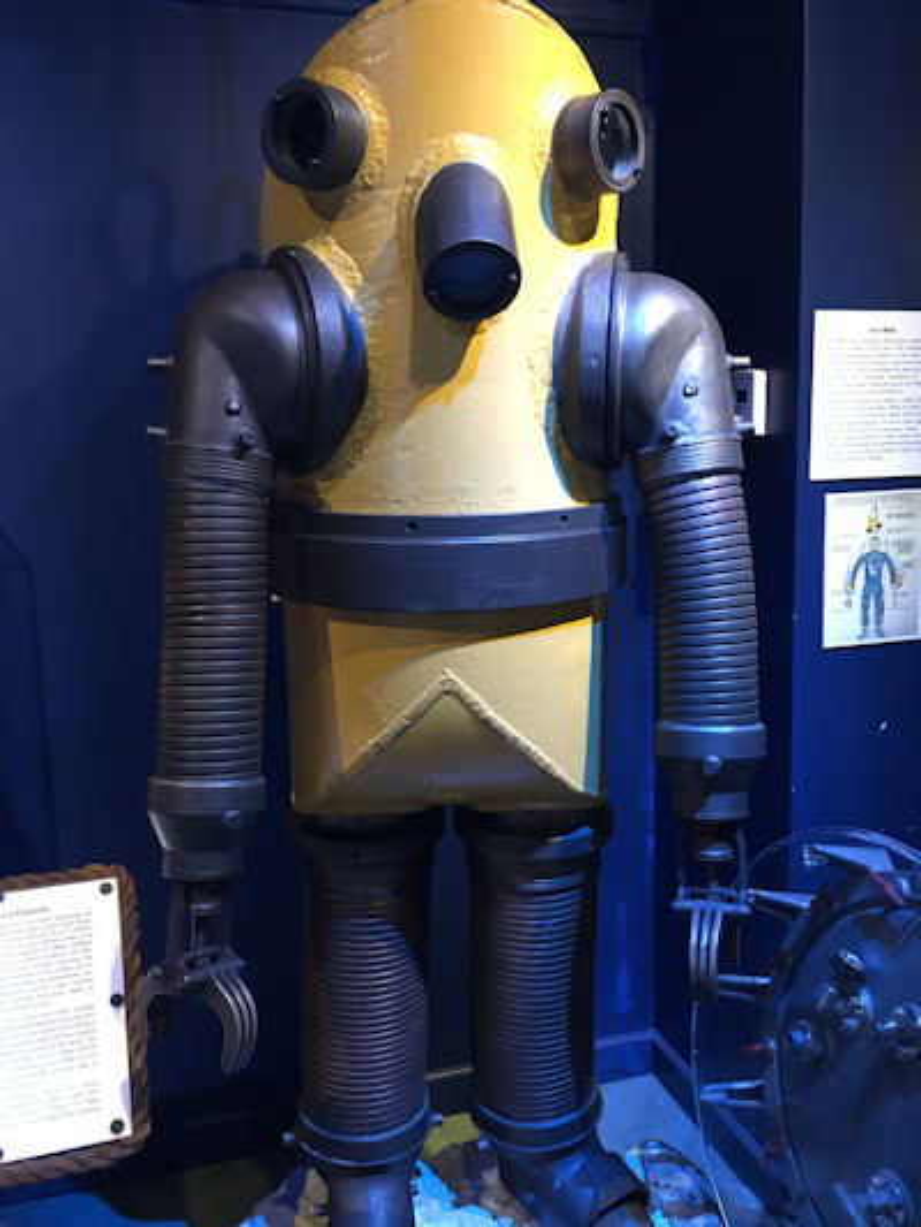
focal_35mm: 29
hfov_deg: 48.2
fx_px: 1028
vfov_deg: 61.6
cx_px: 460
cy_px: 614
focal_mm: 4.15
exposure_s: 1/17
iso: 200
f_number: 2.2
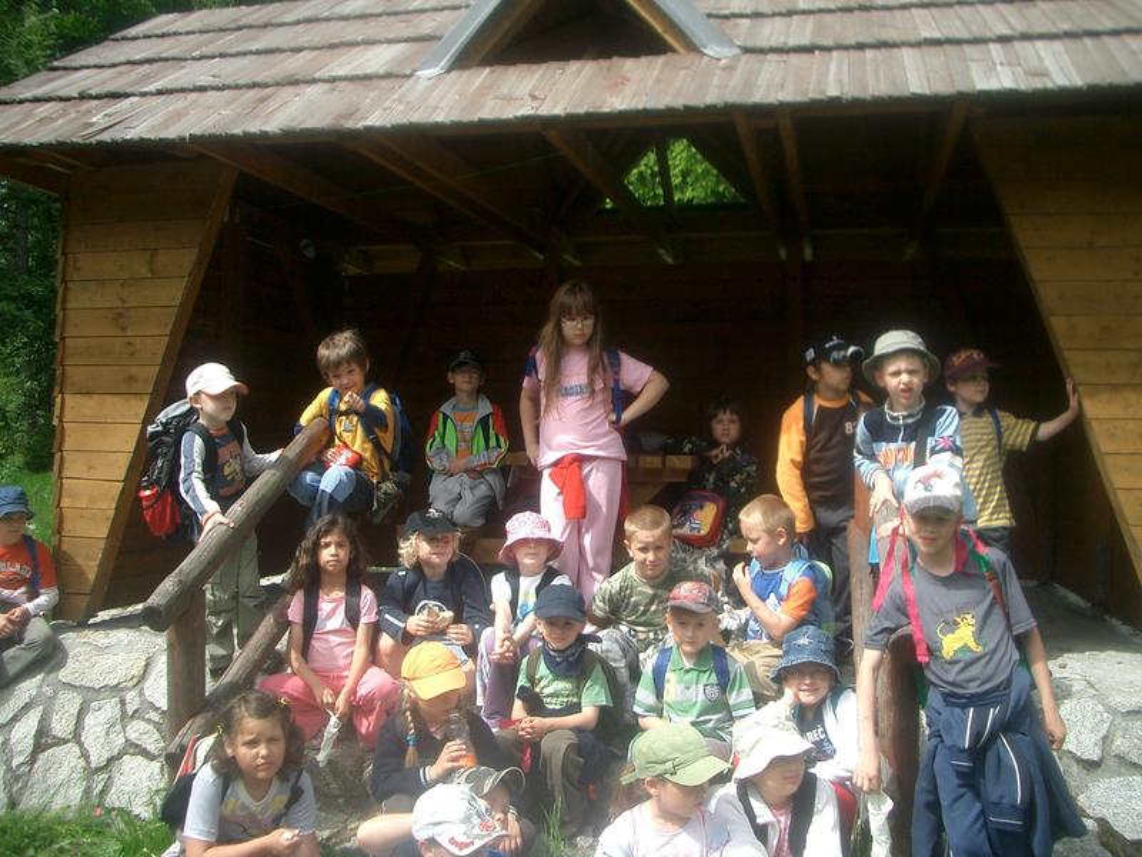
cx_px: 571
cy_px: 428
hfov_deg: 52.6
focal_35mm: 35
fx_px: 1155
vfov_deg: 40.7
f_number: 2.6
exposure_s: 1/640
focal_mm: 5.8
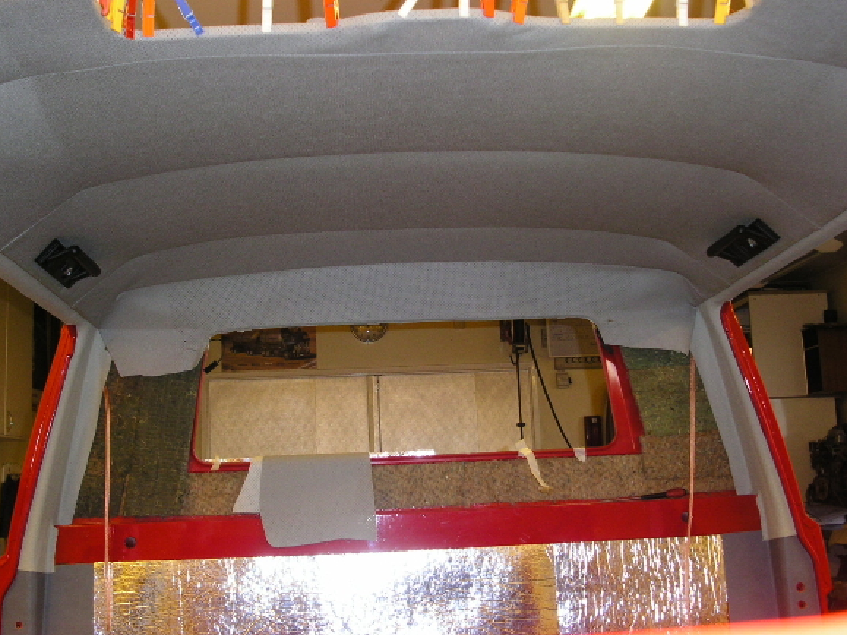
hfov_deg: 44.7
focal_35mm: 42
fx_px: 1027
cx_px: 380
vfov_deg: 34.3
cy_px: 309
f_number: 2.8
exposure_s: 1/45
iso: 200
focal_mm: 7.8
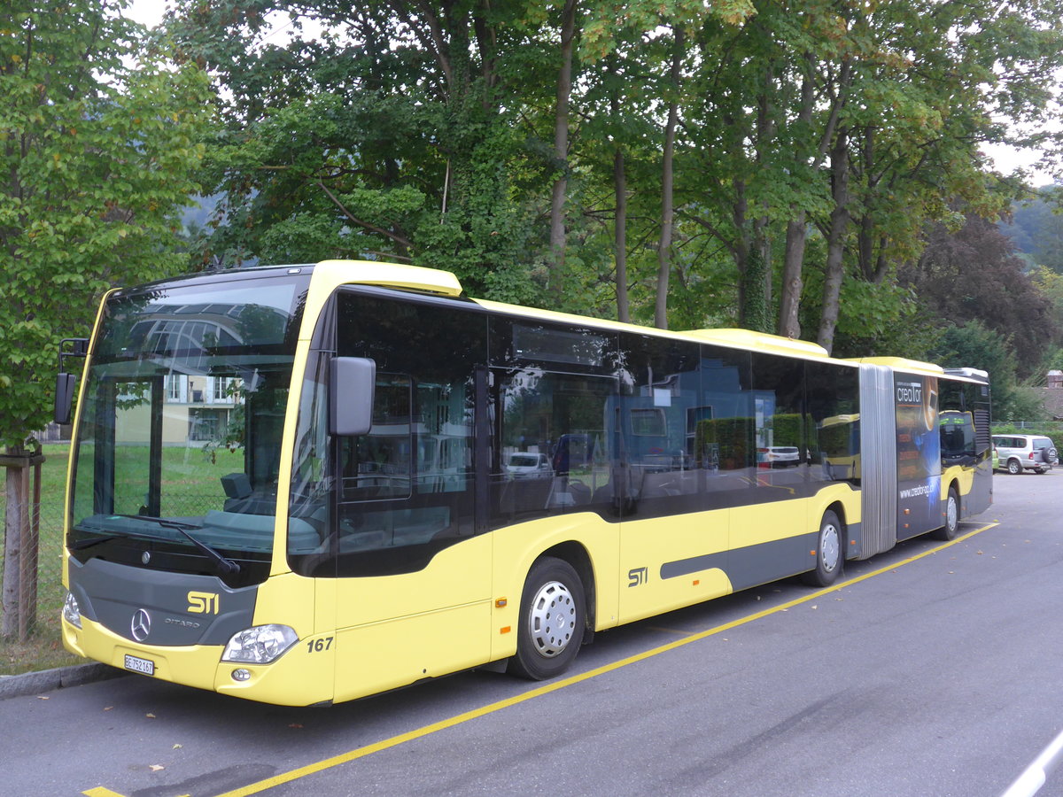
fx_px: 1044
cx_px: 532
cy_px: 398
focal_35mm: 34
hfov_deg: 54.0
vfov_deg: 41.8
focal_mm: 7
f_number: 2.3
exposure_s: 1/60
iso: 200
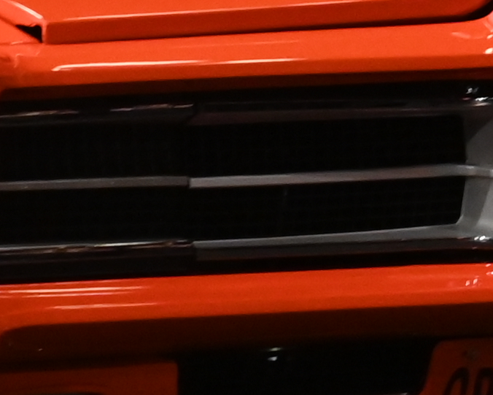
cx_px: -257
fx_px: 4655
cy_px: -192
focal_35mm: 319
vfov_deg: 4.8
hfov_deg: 6.0
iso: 3200
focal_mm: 38
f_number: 5.6
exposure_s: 1/160
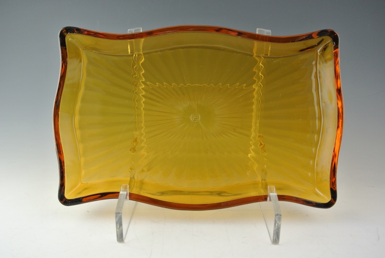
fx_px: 364
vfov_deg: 39.0
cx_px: 192
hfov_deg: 55.7
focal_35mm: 34
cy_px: 129
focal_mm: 12.7
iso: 320
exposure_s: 1/125
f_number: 3.8
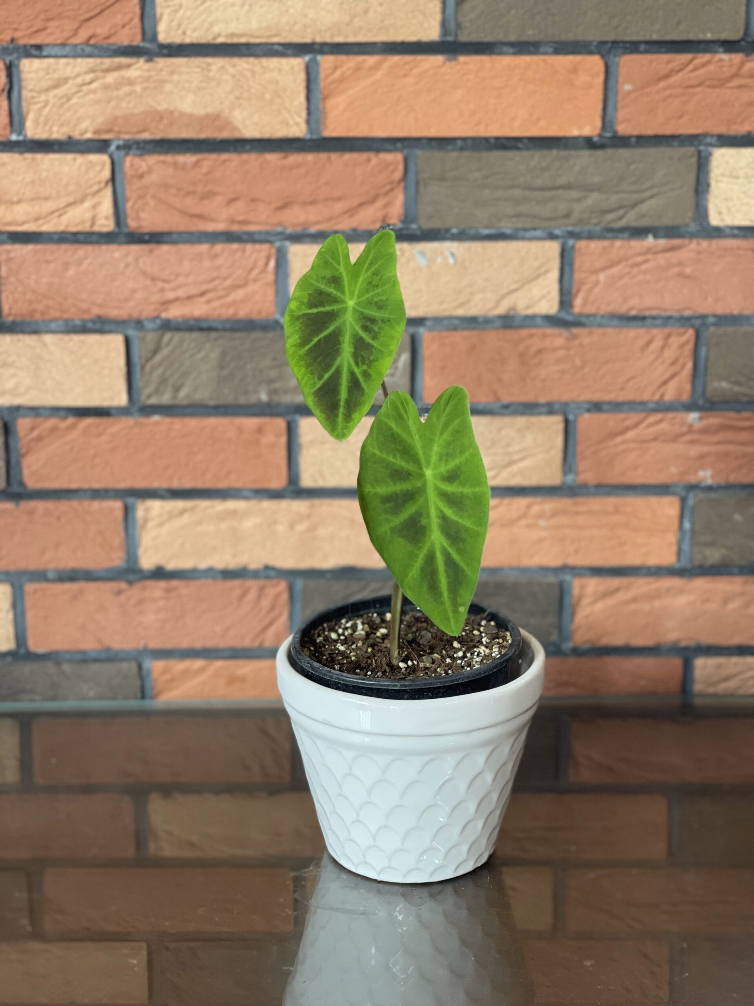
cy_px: 503
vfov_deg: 30.3
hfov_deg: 22.9
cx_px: 377
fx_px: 1859
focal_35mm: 64
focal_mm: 7.5
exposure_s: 1/92
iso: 250
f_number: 2.2
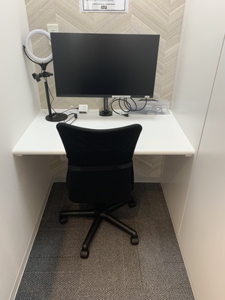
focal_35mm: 26
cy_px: 150
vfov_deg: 67.3
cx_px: 112
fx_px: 225
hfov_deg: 53.1
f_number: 1.8
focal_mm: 4.25
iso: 100
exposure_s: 1/100
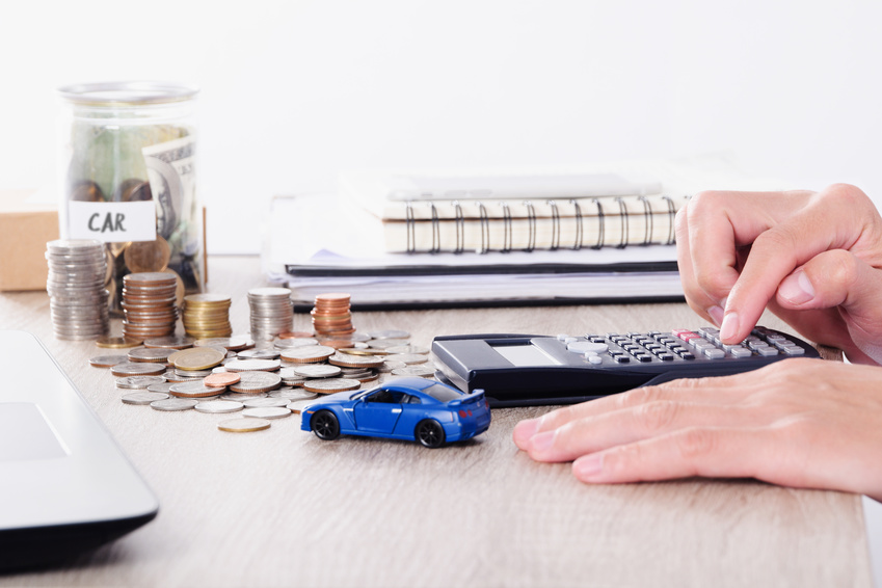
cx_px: 441
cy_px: 294
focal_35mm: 158
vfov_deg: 8.7
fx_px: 3858
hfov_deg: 13.0
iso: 125
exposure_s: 1/125
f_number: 7.1
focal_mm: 105
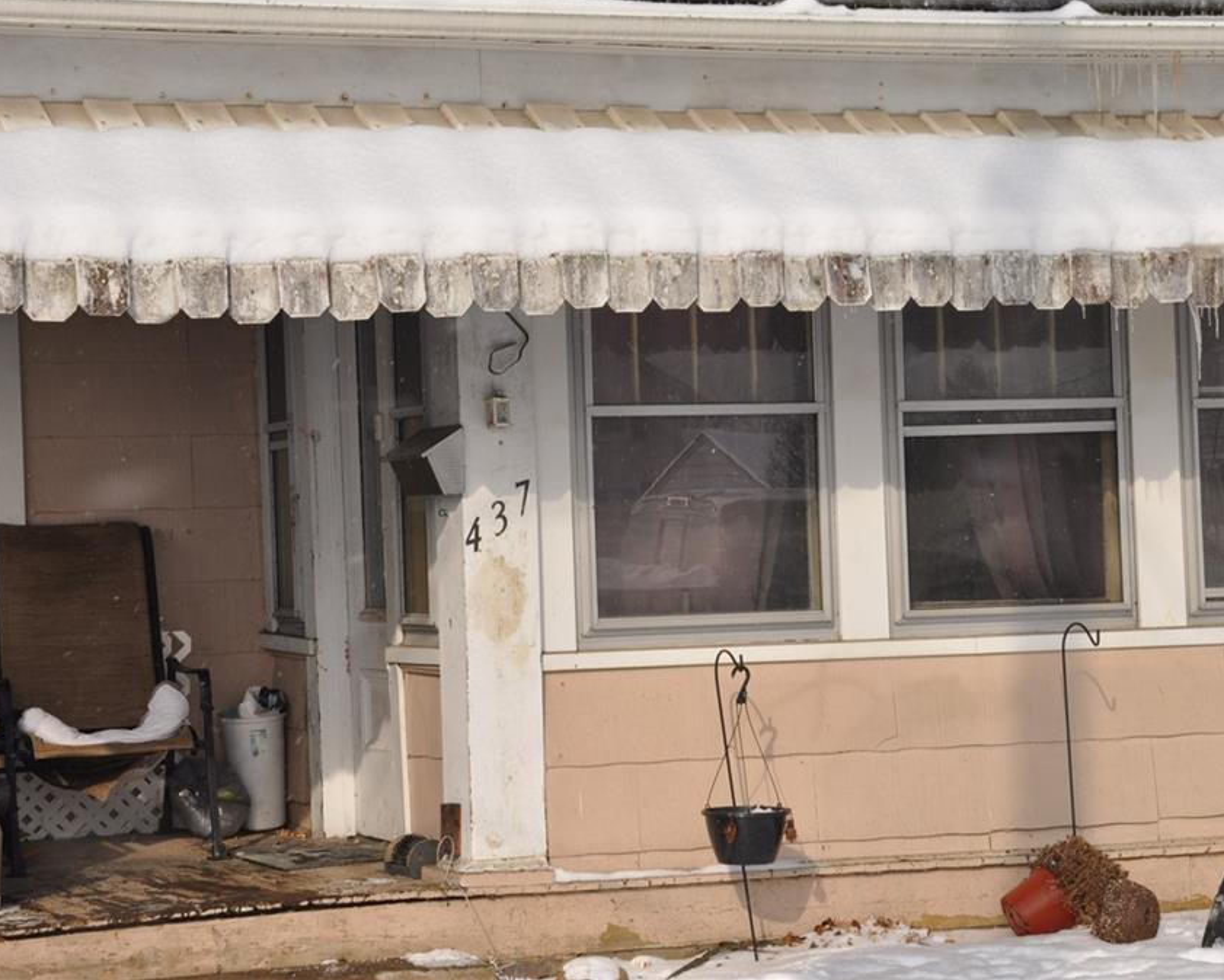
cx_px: 645
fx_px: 3224
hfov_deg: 21.5
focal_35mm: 89
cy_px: 487
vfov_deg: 17.3
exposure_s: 1/200
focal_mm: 52
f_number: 14
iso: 200
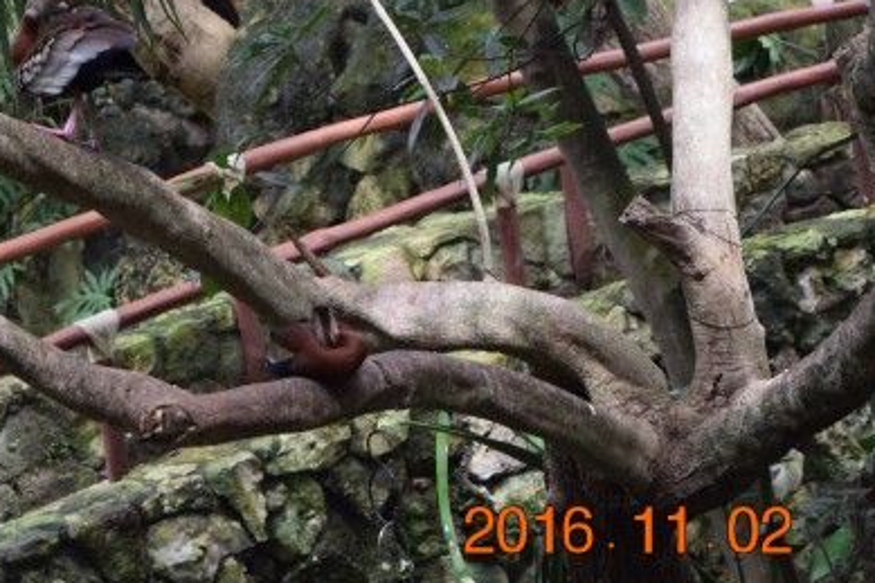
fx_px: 5280
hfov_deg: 9.4
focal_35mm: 217
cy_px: -122
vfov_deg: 6.3
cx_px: -142
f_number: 5.6
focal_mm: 55
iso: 400
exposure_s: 1/60
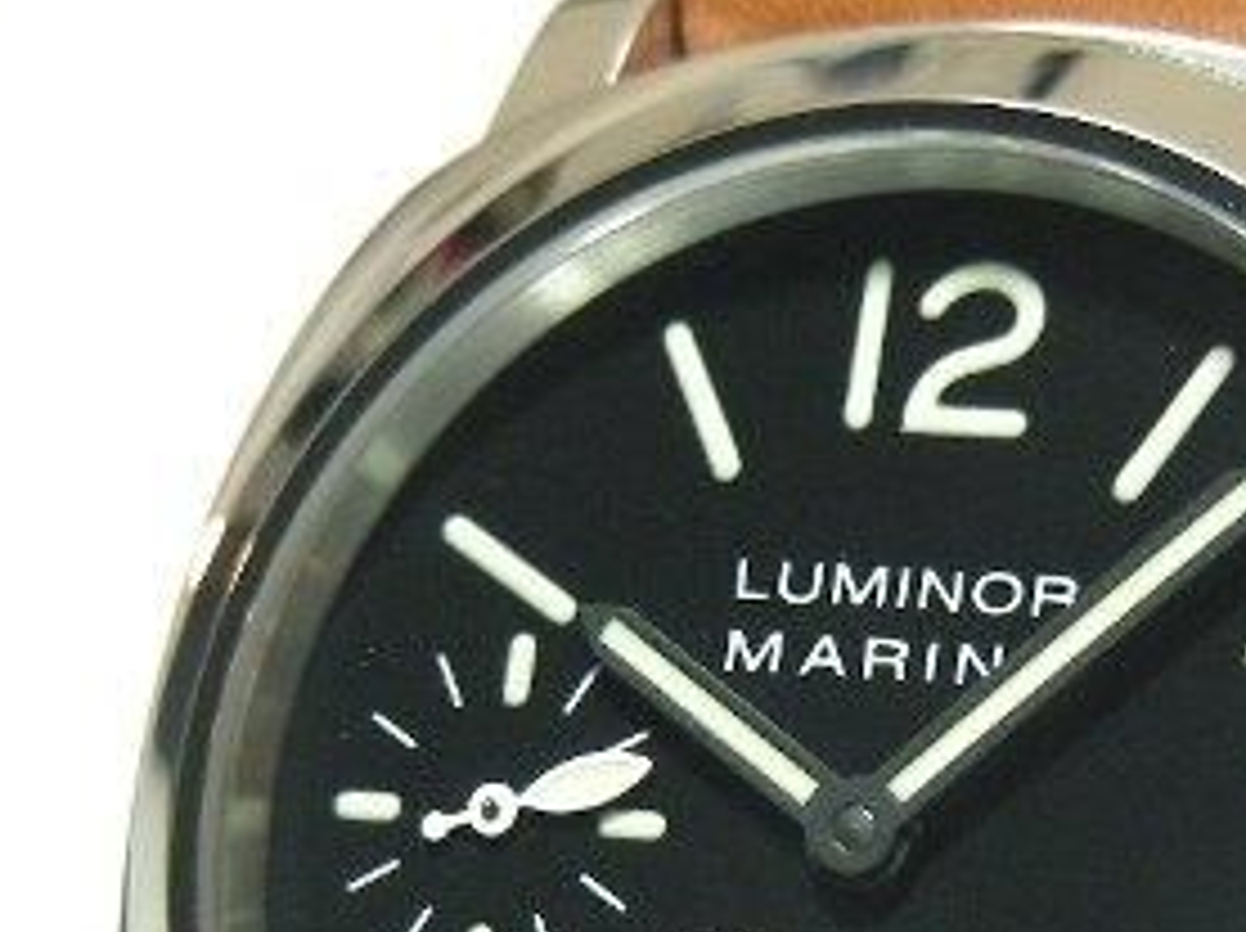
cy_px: 959
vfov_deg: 9.1
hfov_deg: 12.2
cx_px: 1017
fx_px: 5824
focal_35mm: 162
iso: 200
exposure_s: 1/19.4
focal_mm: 11.7
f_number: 3.5
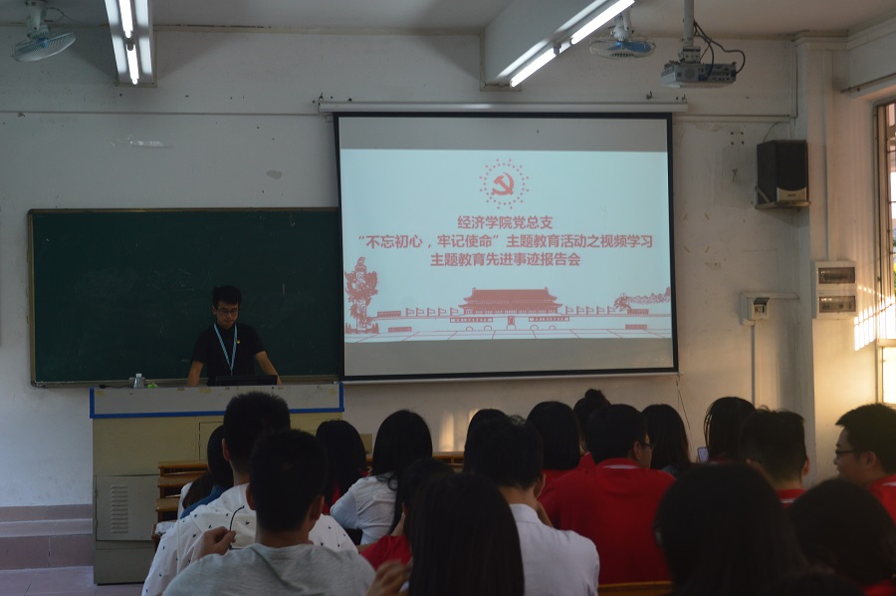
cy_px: 298
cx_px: 448
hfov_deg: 35.1
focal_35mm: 57
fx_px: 1417
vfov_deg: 23.7
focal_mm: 38
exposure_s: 1/25
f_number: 7.1
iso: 400
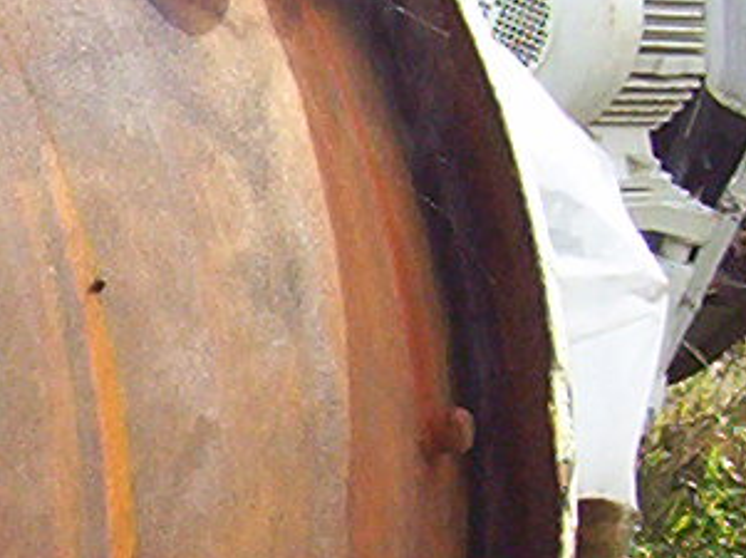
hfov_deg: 6.8
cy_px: 526
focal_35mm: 283
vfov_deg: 5.2
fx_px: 6092
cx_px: -796
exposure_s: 1/111
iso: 100
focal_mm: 6.78
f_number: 4.22
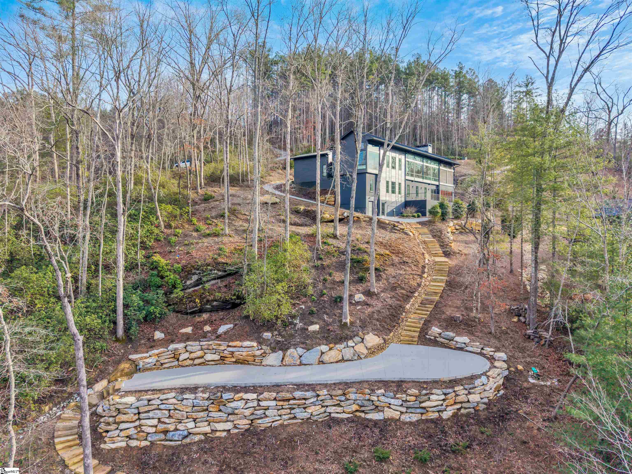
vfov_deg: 56.8
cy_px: 237
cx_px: 316
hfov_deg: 71.6
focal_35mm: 24
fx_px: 438
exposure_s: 1/2500
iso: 280
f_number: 1.8
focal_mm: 8.67
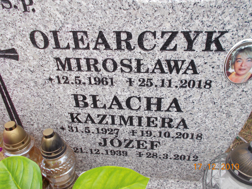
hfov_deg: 54.0
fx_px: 248
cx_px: 126
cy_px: 94
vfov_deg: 41.8
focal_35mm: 34
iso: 80
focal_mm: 6
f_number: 3.6
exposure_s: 1/60
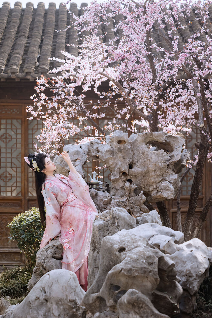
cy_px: 159
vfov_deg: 21.5
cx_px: 106
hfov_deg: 14.4
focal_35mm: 95
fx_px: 839
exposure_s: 1/400
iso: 100
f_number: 3.2
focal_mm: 95
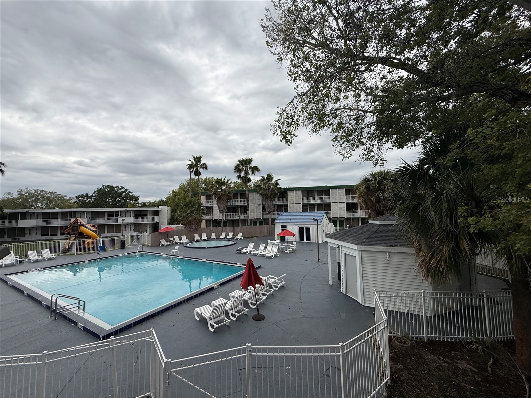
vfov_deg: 85.7
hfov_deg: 102.1
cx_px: 266
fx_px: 215
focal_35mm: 14
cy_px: 199
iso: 50
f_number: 2.2
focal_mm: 2.22
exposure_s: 1/4762
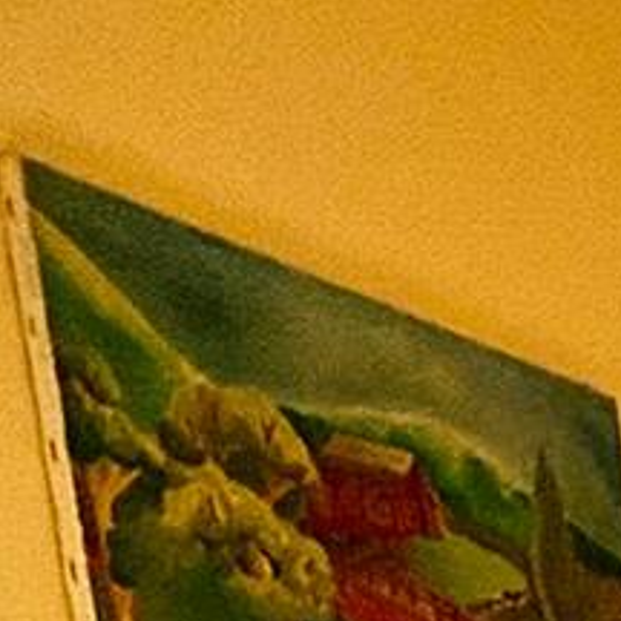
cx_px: 1420
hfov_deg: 14.4
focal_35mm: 88
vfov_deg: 16.3
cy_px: 1147
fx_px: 1786
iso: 320
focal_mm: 2.22
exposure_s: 1/60
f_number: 2.2
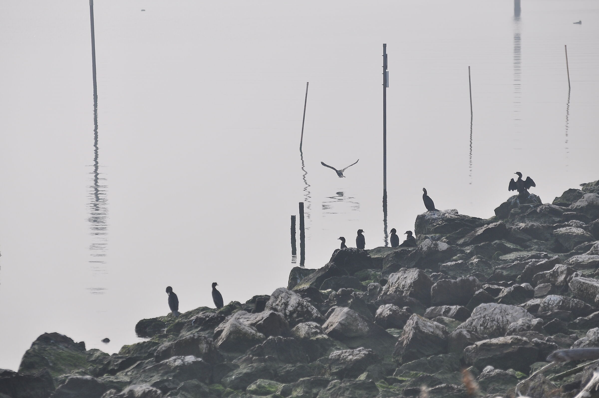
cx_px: 300
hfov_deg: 7.4
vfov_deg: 4.9
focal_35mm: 278
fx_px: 4612
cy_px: 199
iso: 200
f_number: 5
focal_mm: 185
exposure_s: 1/1600
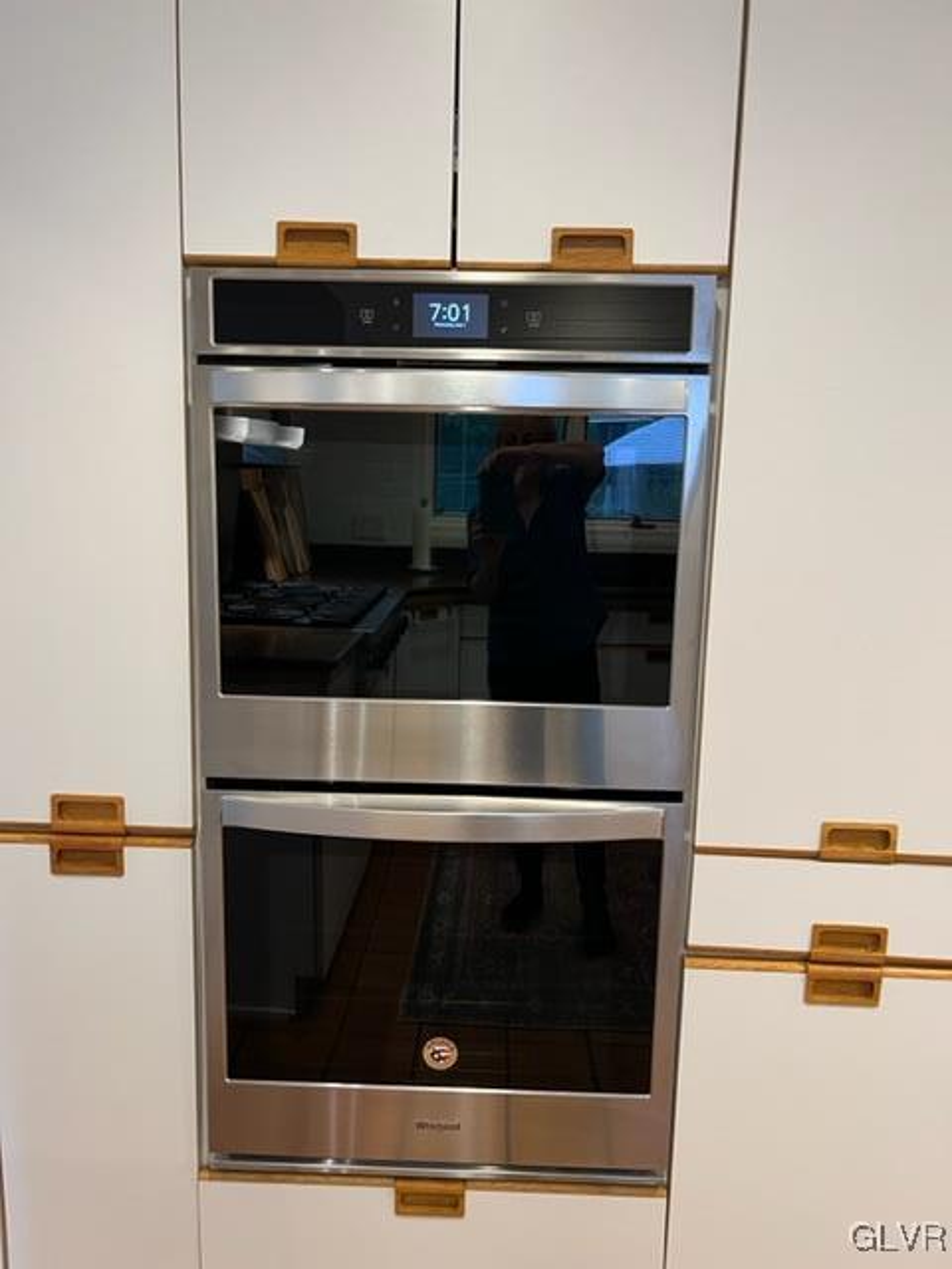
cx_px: 476
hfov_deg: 53.1
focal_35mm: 26
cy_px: 634
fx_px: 953
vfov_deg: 67.3
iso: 250
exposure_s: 1/60
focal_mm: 5.7
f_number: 1.5
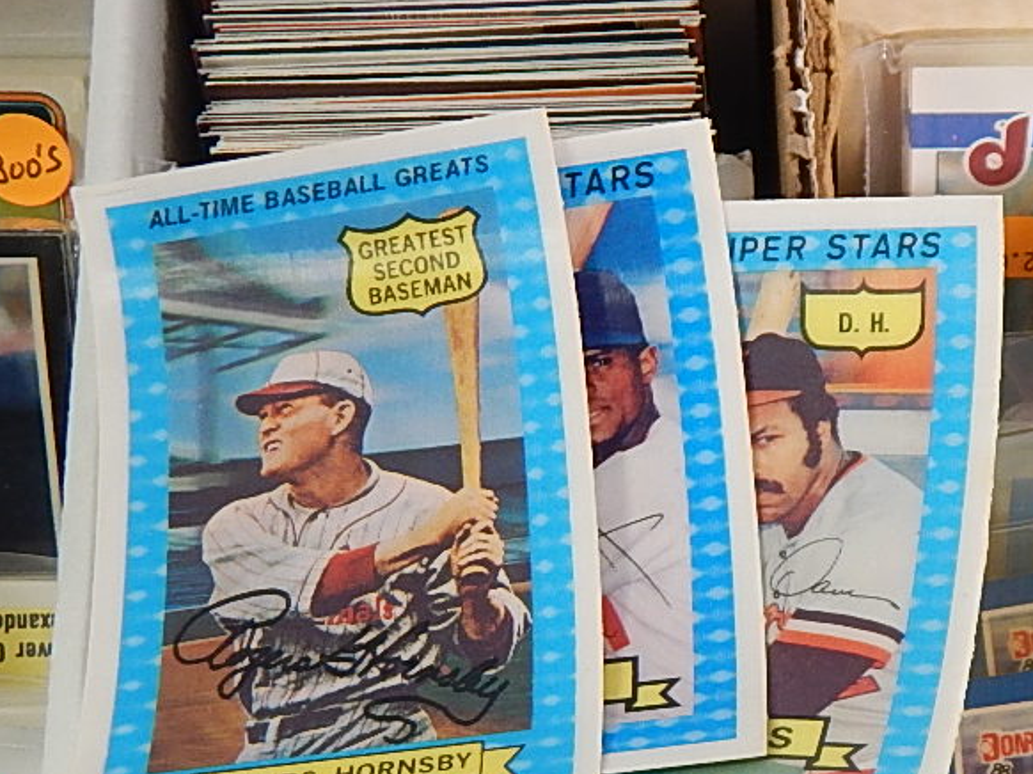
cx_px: 1005
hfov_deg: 24.3
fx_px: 2297
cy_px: 687
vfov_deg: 18.8
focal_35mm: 77
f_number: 3.2
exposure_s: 1/30
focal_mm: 5.1
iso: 200
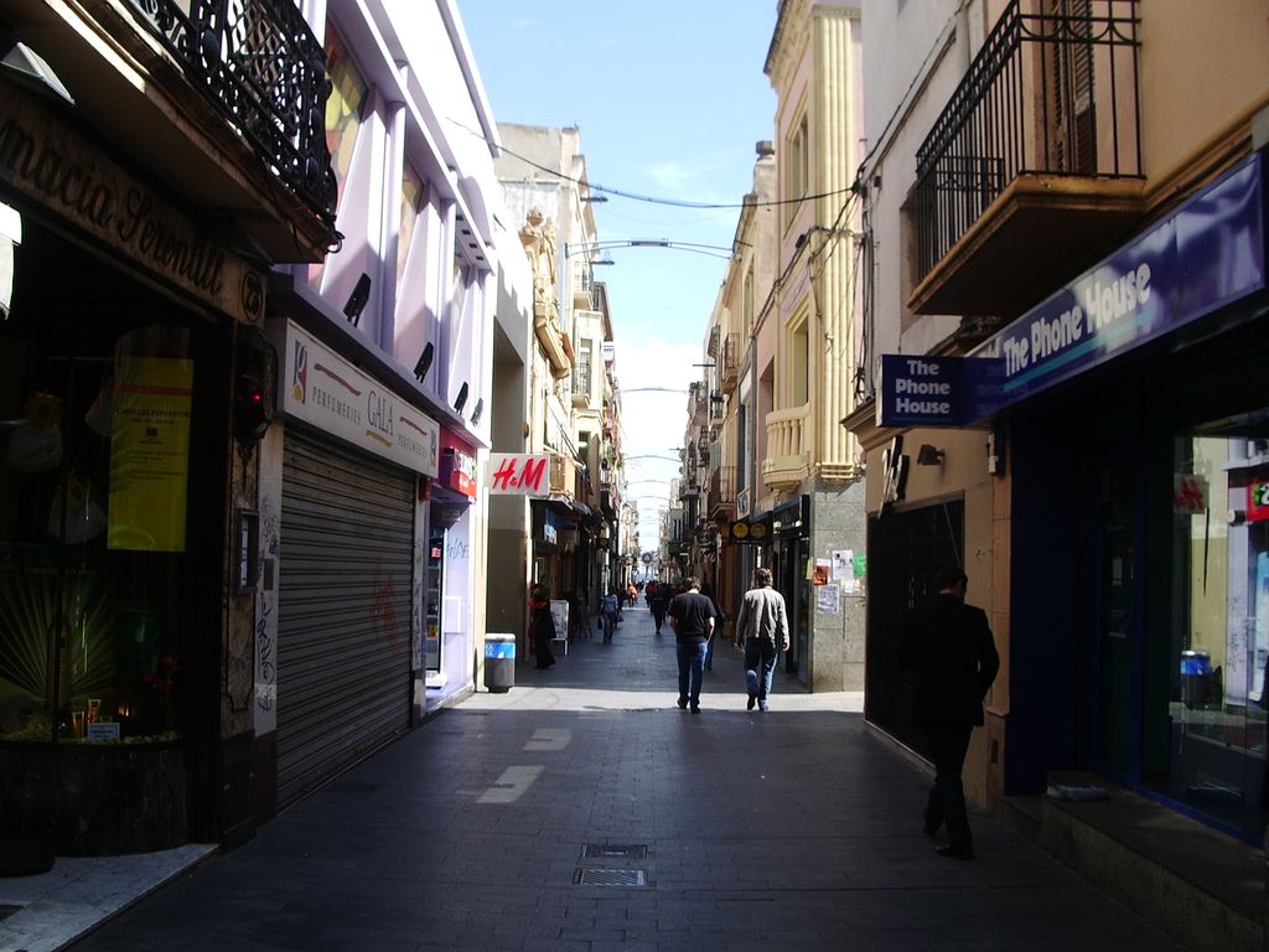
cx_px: 634
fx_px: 1283
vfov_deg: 40.7
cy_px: 476
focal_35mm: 35
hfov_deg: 52.6
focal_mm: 5.8
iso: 50
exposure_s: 1/160
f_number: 4.3
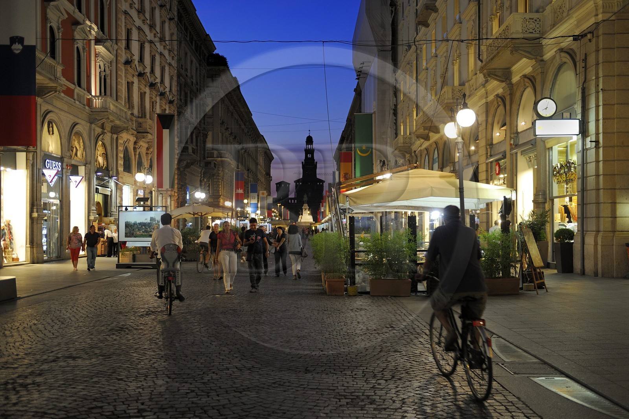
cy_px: 210
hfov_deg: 50.7
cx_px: 314
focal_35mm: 38
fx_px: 664
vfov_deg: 35.0
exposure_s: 1/40
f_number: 2.8
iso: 800
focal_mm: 38
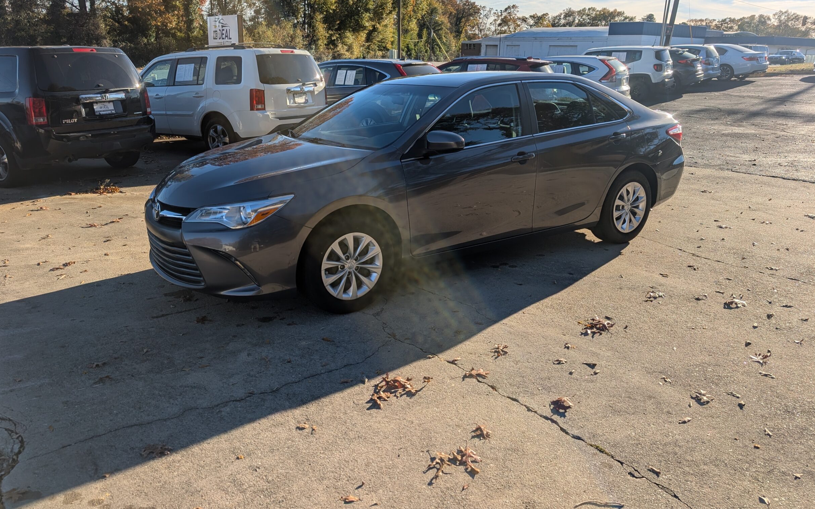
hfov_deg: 68.4
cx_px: 388
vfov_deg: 46.0
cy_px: 230
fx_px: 600
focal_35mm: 27
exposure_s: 1/1250
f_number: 1.68
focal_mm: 6.9
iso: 20
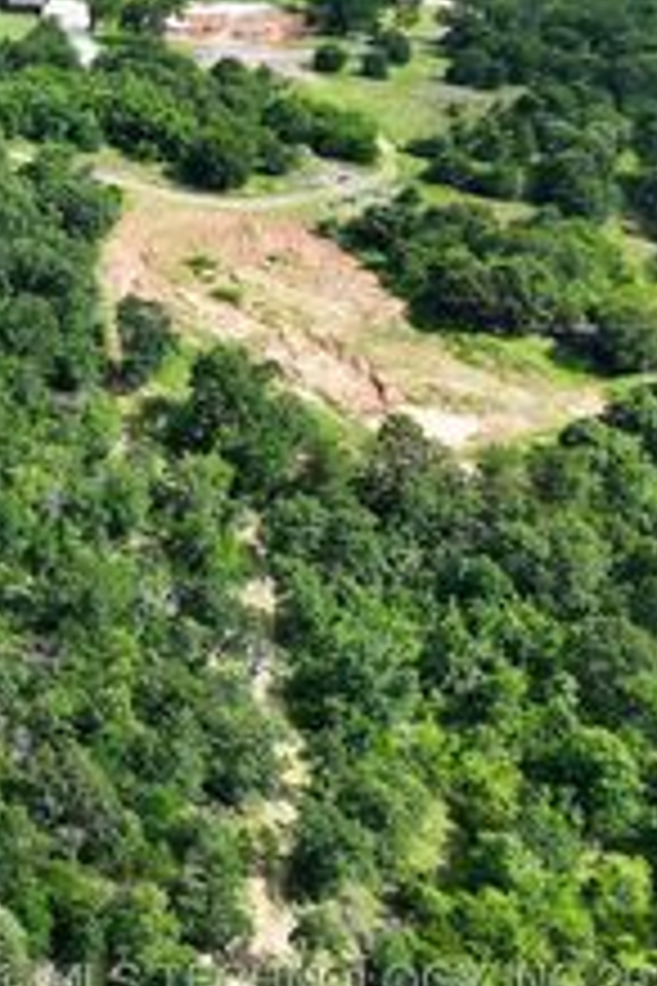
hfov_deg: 19.6
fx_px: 1560
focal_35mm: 57
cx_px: -410
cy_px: 189
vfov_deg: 34.0
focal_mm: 12.29
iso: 110
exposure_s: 1/1600
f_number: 2.8
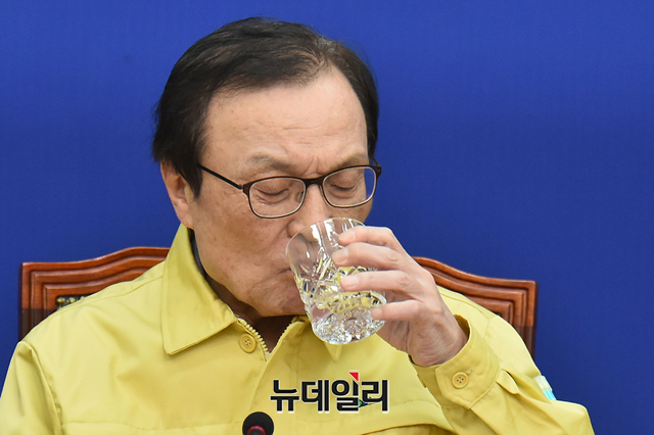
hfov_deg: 7.9
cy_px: 218
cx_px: 327
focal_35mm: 260
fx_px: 4721
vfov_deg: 5.3
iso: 3200
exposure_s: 1/250
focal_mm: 260
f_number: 6.3
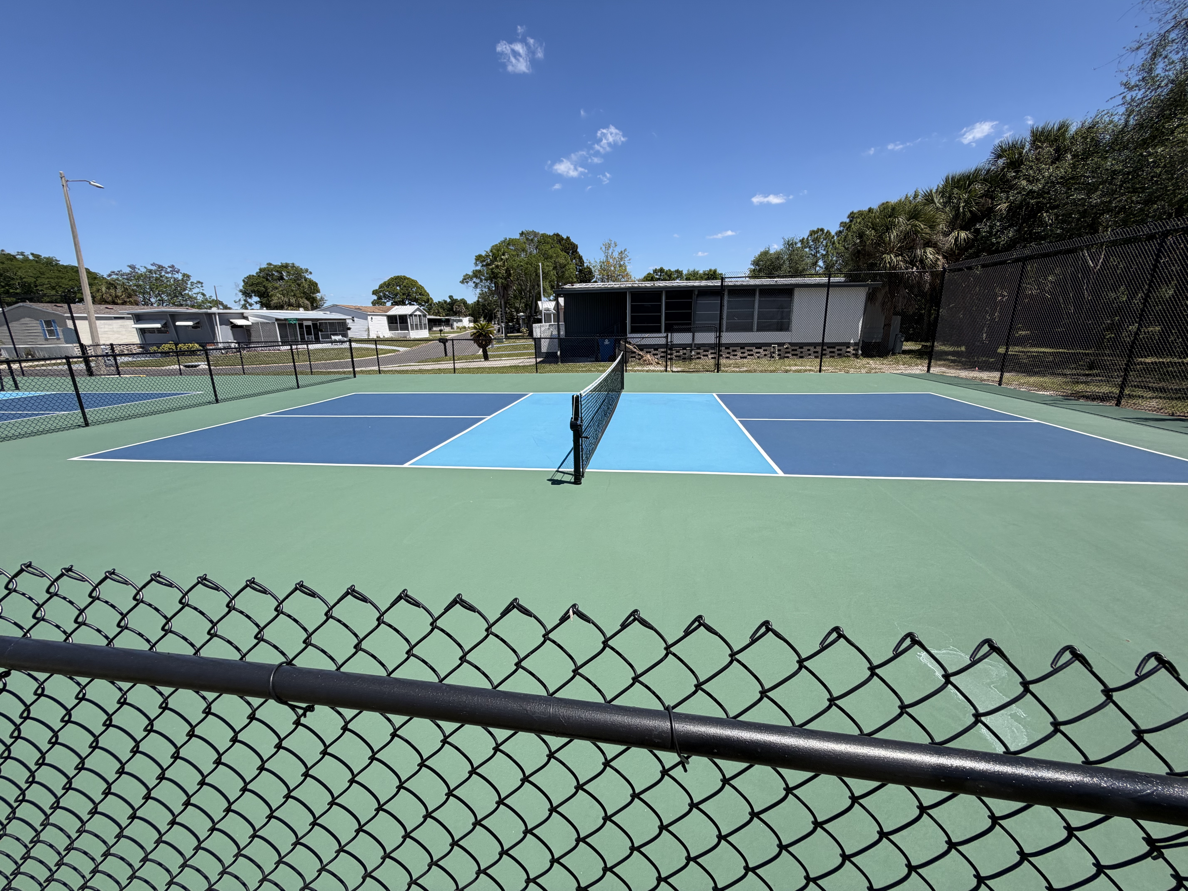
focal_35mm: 14
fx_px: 480
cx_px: 594
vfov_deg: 85.7
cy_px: 446
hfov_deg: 102.1
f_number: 2.2
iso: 20
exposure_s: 1/864
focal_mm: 2.22
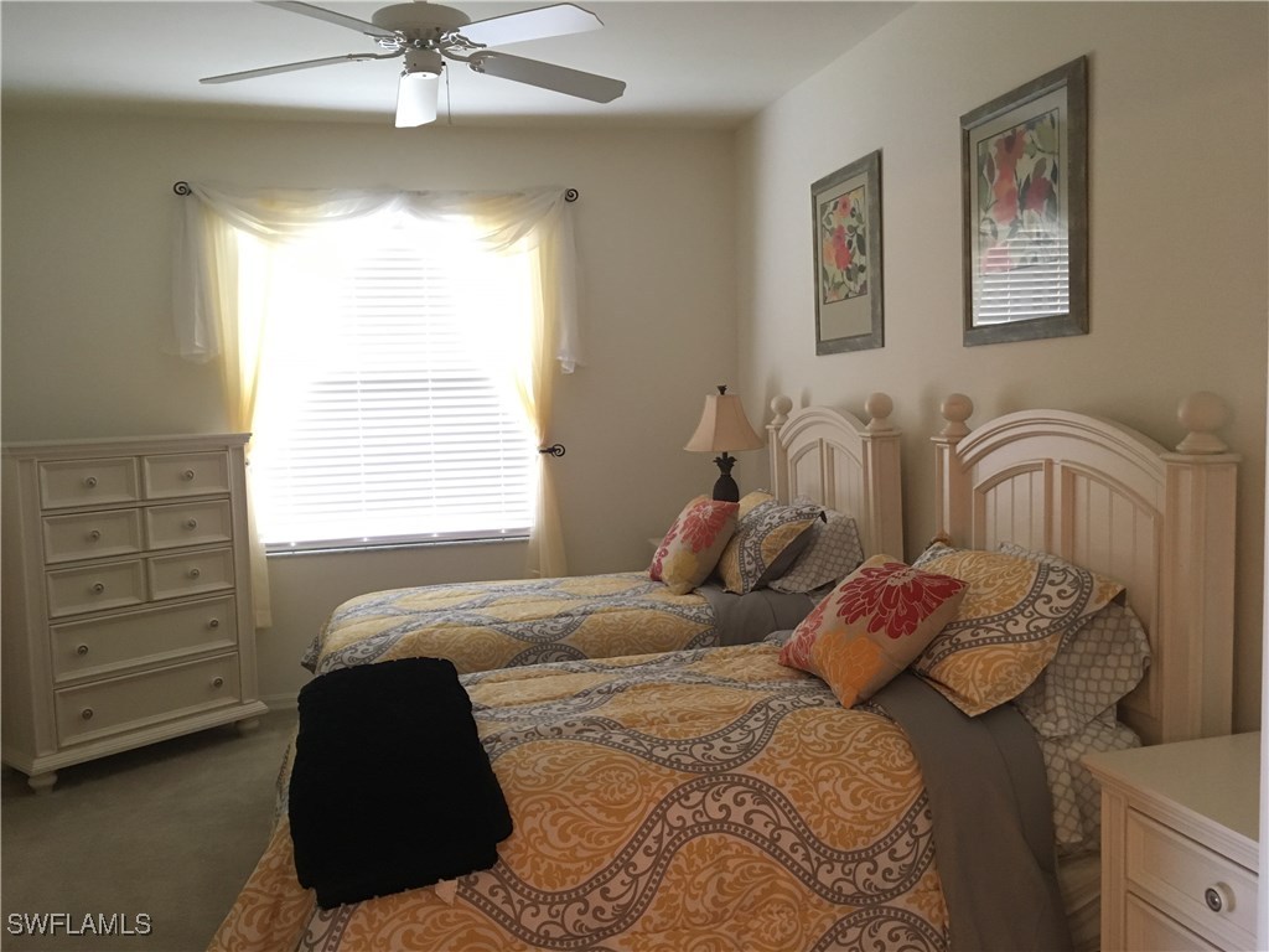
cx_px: 634
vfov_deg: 48.2
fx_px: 1063
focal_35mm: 29
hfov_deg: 61.7
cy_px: 476
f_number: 2.2
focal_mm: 4.15
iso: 160
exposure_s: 1/30
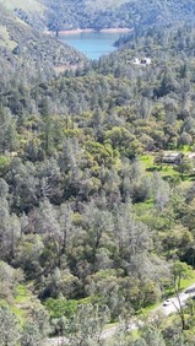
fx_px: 872
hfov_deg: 12.7
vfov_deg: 20.5
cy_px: 453
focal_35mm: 95
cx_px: 64
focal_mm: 6.72
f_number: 1.7
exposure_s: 1/1000
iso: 100
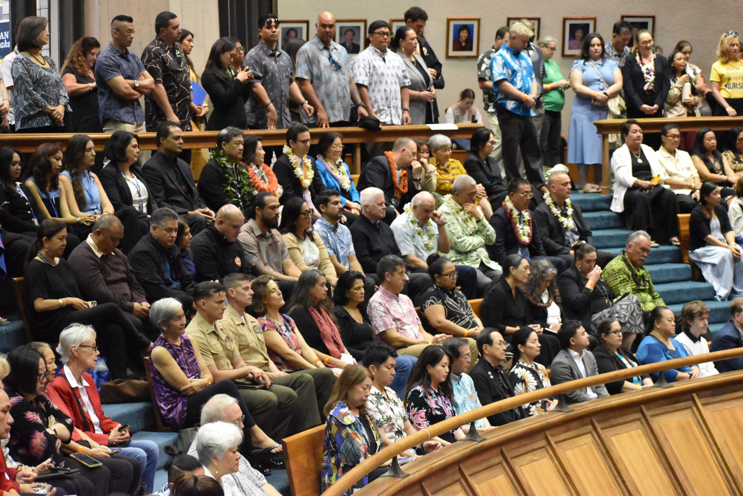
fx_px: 2167
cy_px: 248
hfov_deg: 19.5
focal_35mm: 105
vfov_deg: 13.0
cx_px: 372
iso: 9000
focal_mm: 70
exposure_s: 1/125
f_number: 4.5
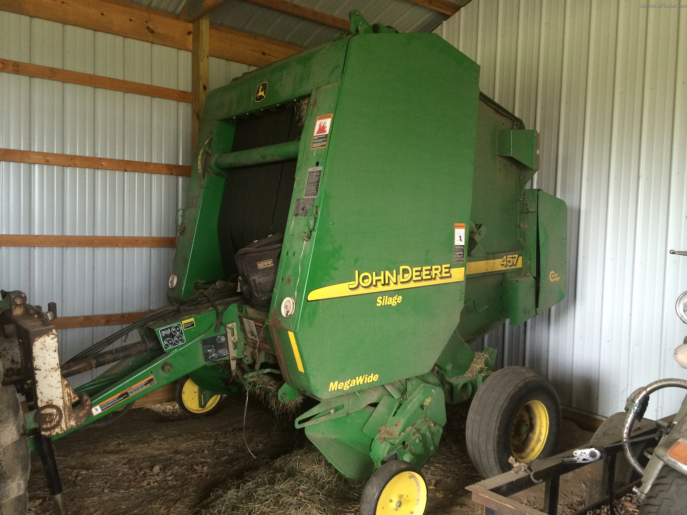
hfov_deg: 60.0
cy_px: 258
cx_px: 344
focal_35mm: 30
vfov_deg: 46.8
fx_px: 595
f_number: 2.2
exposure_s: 1/30
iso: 125
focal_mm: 4.12
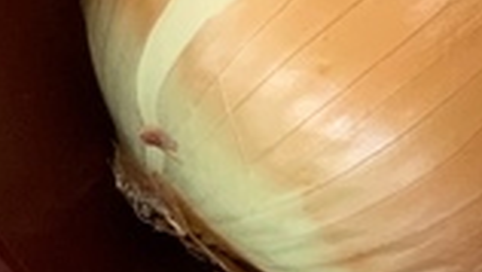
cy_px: -275
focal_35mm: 205
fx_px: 2621
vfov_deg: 5.8
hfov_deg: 9.7
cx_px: 1007
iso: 64
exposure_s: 1/120
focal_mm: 3
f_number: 1.8
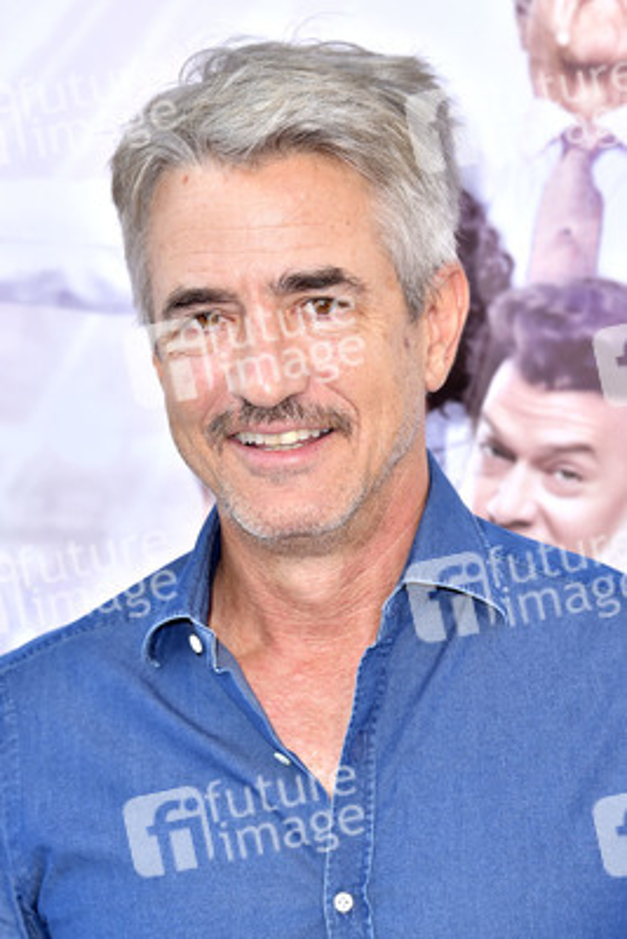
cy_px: 470
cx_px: 314
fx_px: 3184
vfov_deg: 16.8
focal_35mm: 122
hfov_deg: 11.2
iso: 320
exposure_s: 1/250
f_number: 7.1
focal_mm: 122
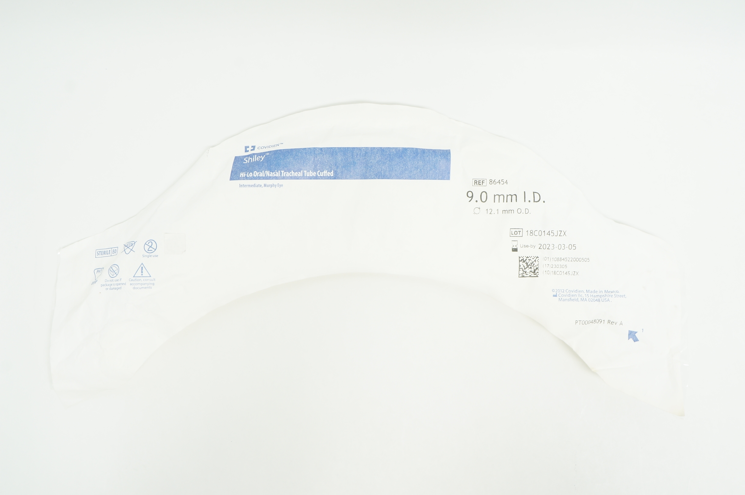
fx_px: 620
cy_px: 248
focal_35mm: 30
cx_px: 372
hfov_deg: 62.0
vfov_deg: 43.5
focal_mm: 20
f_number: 10
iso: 400
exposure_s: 1/15
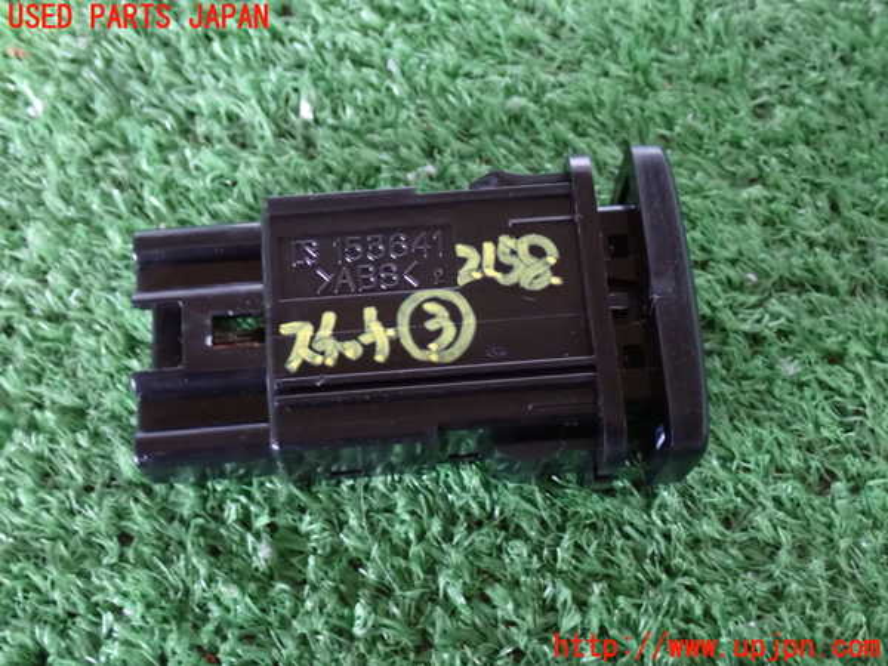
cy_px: 333
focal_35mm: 50
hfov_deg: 38.2
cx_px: 444
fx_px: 1283
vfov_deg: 29.1
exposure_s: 1/13
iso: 1250
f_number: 3.2
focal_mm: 9.01
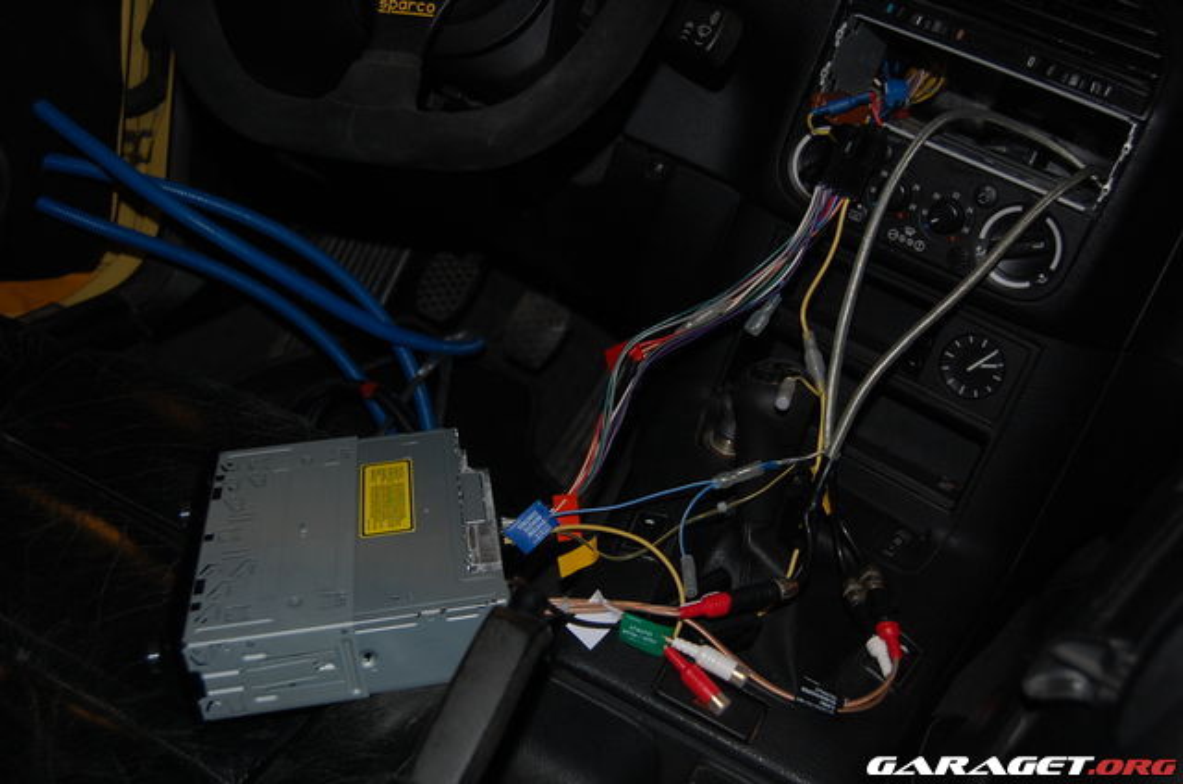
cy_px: 392
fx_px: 1279
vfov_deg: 34.1
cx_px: 592
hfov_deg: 49.6
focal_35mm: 39
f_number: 4
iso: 400
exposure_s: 1/60
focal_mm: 26
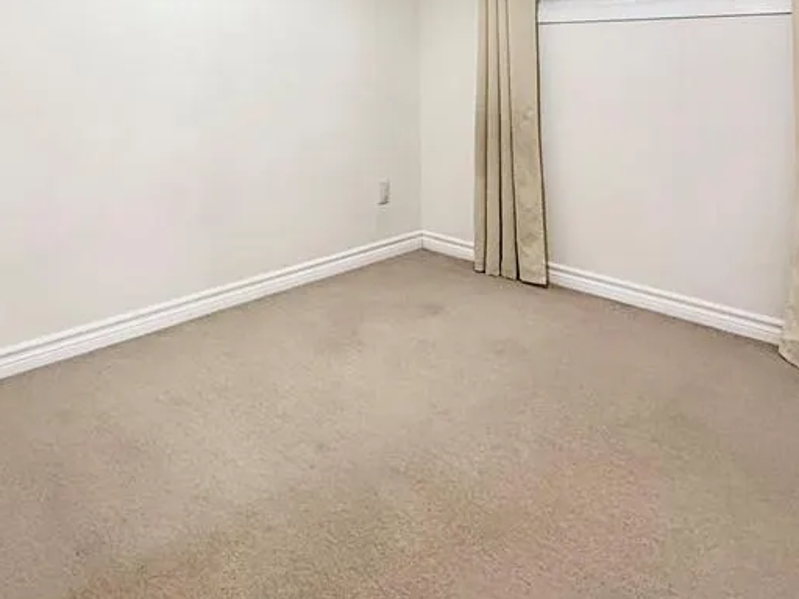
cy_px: 51
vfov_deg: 44.8
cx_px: 248
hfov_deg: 61.4
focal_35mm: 28
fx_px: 646
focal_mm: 2.22
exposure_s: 1/60
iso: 250
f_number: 2.2
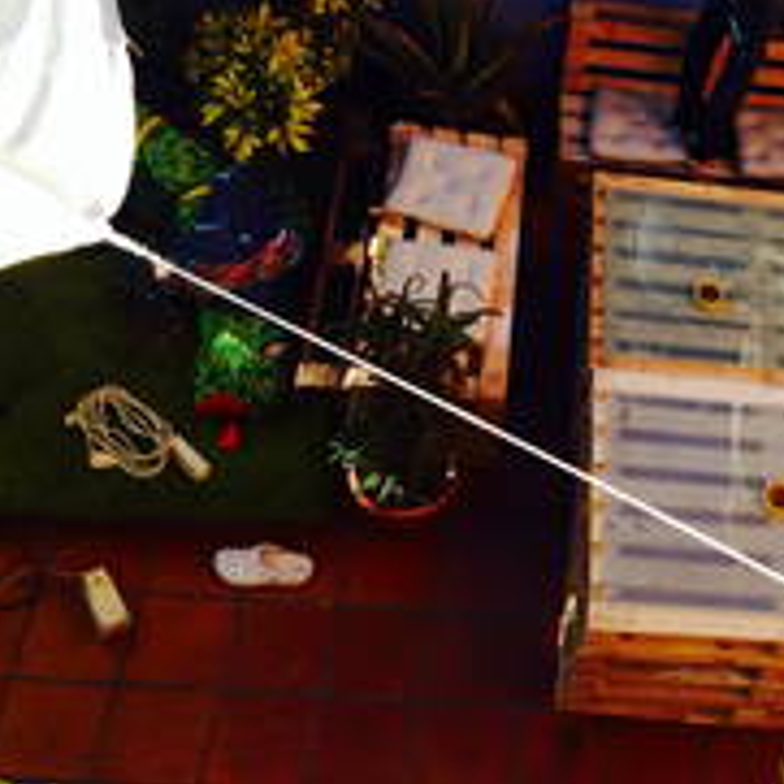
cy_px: 260
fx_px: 1486
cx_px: 697
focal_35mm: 58
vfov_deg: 29.3
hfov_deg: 28.5
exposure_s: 1/537
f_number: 2.4
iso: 50
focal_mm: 4.12
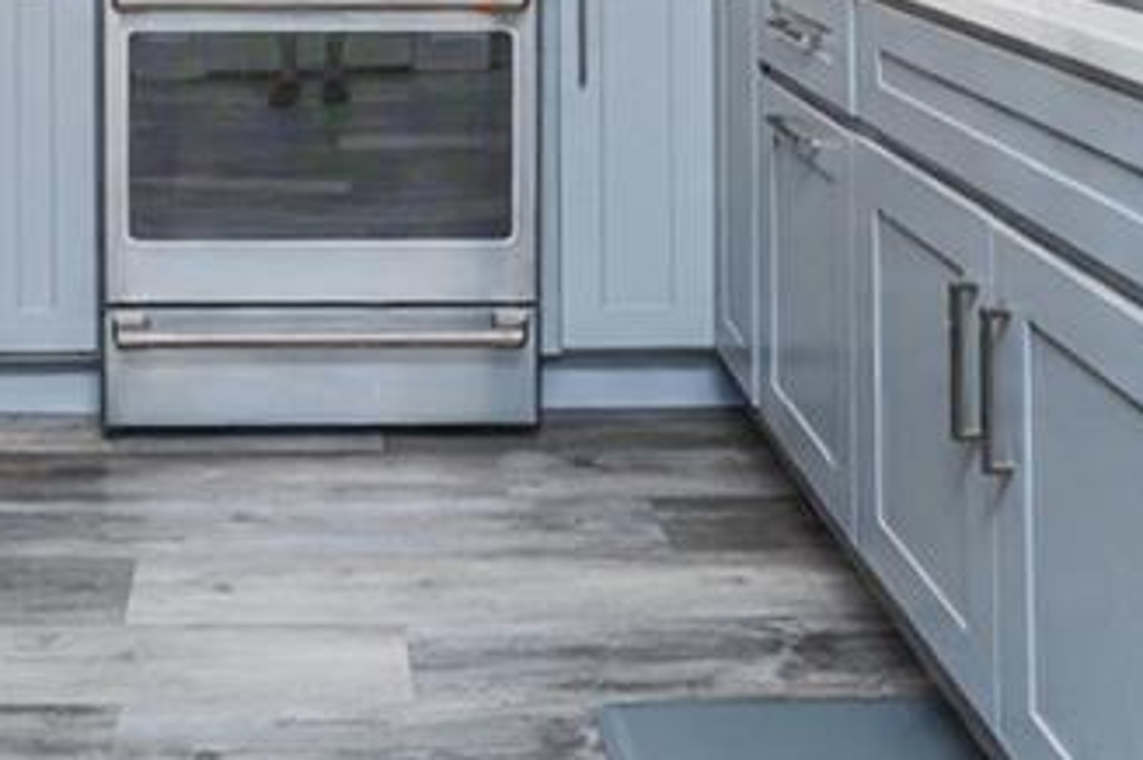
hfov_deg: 38.9
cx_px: 324
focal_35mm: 50
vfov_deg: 23.5
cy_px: -248
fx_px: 1586
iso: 50
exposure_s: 1/60
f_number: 5.6
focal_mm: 16
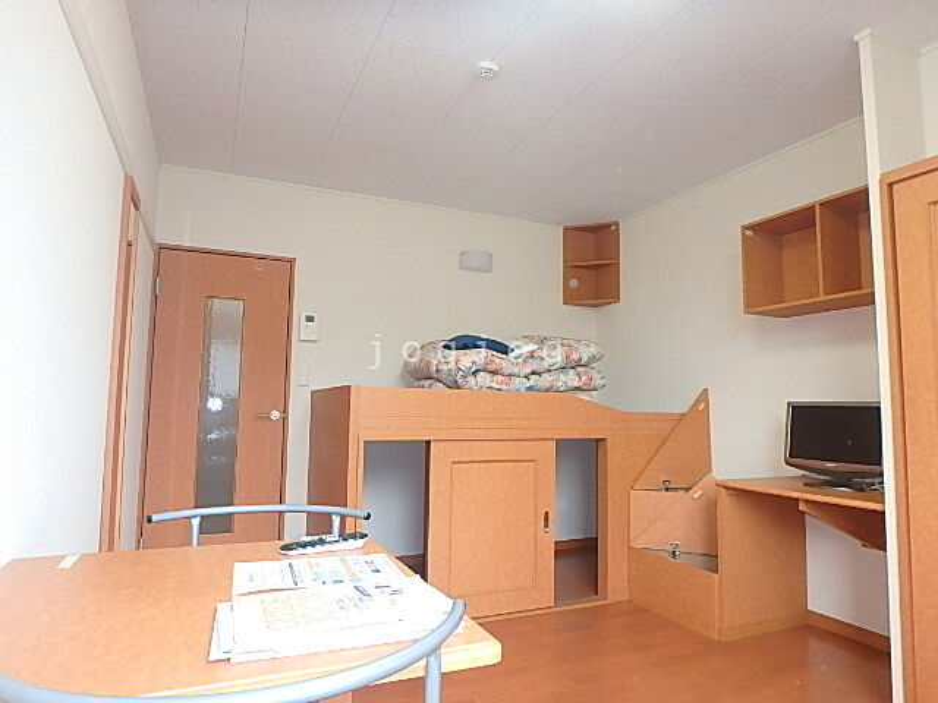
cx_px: 469
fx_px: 569
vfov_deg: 63.4
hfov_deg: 79.0
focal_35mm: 21
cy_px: 352
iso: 320
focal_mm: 3.7
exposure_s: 1/30
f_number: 3.5
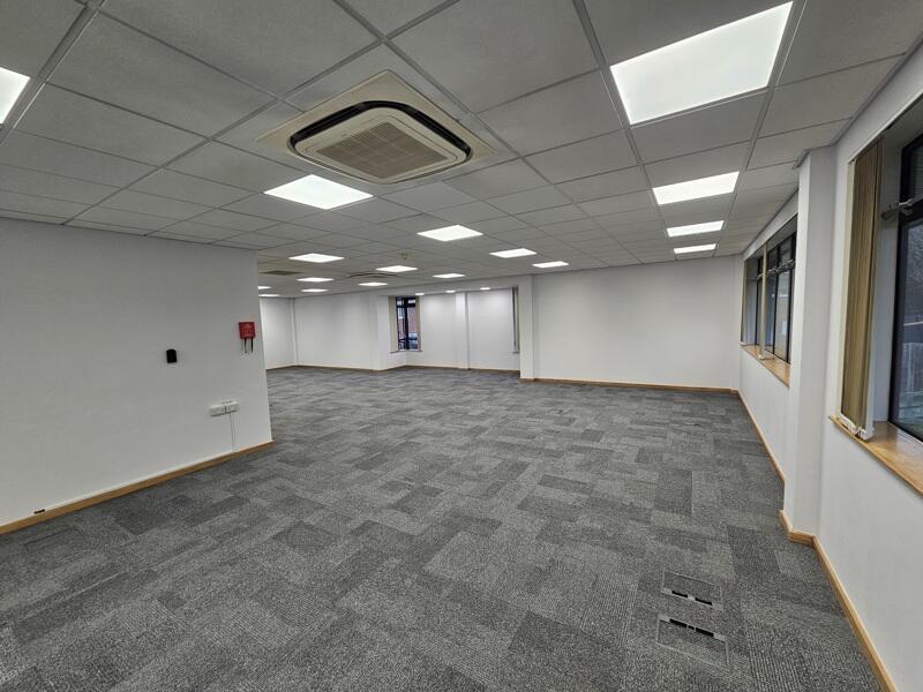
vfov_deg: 89.9
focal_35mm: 13
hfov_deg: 106.2
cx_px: 462
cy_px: 346
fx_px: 347
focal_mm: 2.2
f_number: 2.2
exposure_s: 1/71
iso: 80
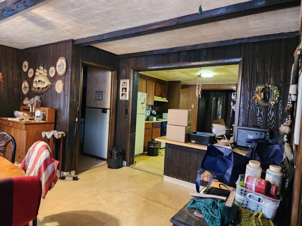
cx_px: 151
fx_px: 201
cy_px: 113
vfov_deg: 58.9
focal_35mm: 23
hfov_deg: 73.9
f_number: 1.8
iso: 640
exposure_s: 1/30
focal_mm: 6.4
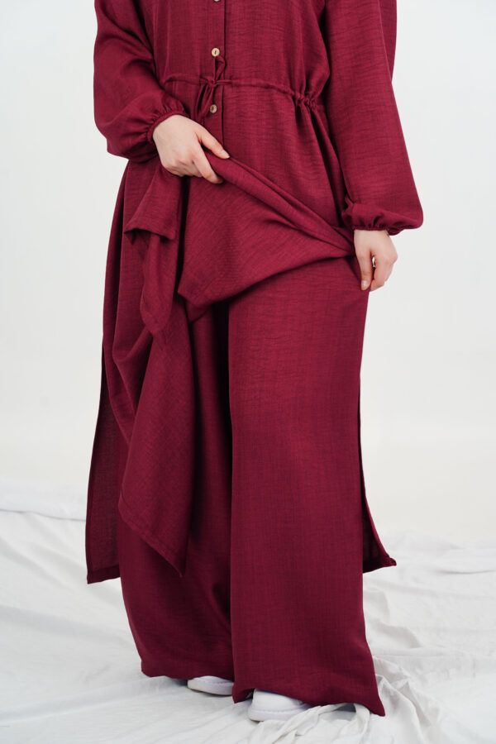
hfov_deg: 13.0
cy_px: 372
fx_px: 2170
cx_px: 248
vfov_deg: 19.5
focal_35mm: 105
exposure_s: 1/100
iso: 400
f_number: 6.3
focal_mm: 105
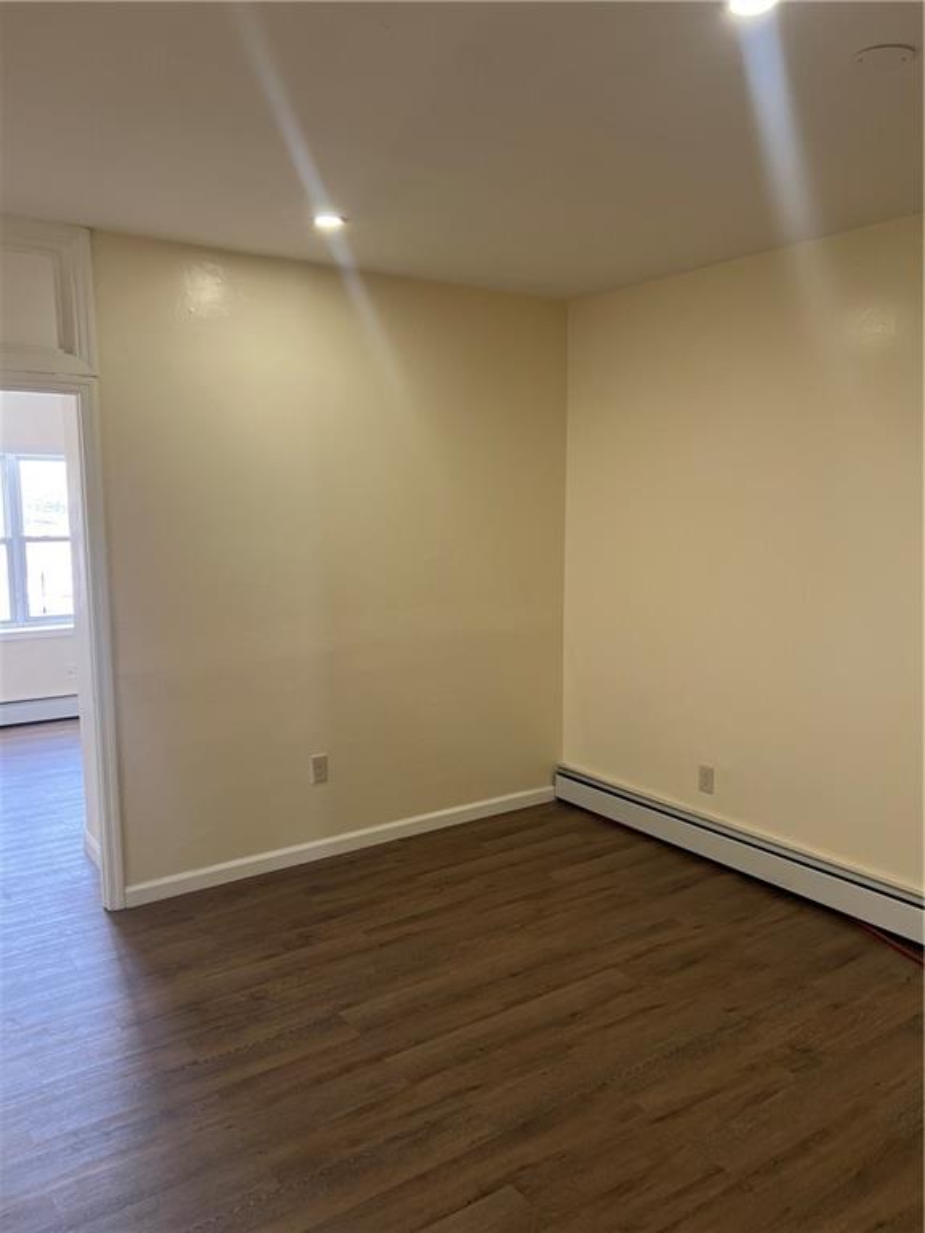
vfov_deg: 67.3
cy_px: 616
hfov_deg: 53.1
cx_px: 462
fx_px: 926
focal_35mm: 26
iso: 64
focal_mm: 5.7
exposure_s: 1/60
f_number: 1.5
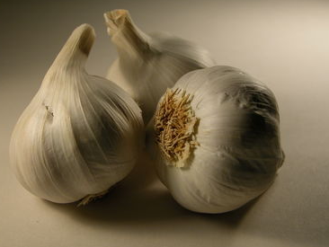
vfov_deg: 24.8
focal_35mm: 59
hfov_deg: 32.7
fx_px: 561
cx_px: 153
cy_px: 115
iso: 100
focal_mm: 13.7
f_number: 3.5
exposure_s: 1/104
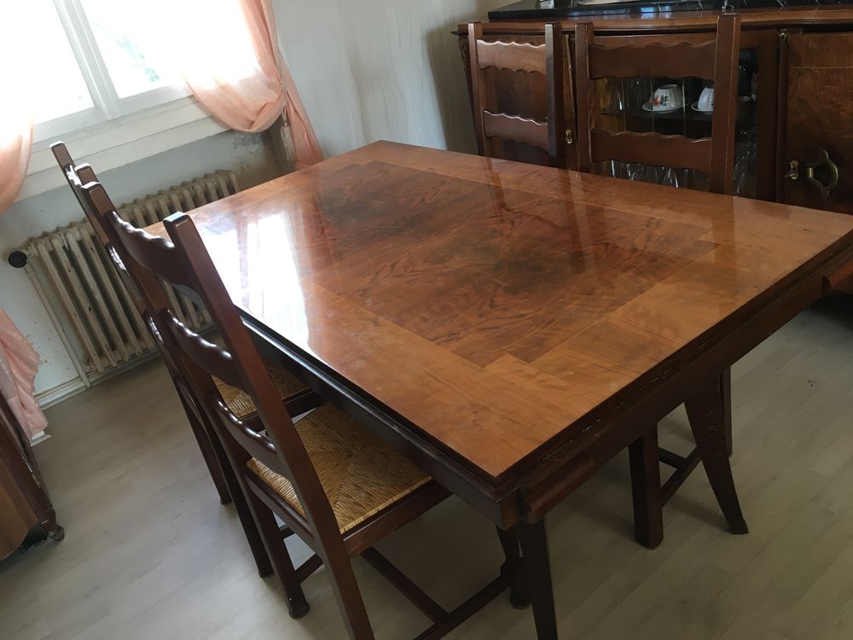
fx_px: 715
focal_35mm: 29
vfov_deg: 48.2
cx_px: 426
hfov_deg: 61.7
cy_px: 320
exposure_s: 1/33
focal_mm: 4.15
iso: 64
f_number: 2.2
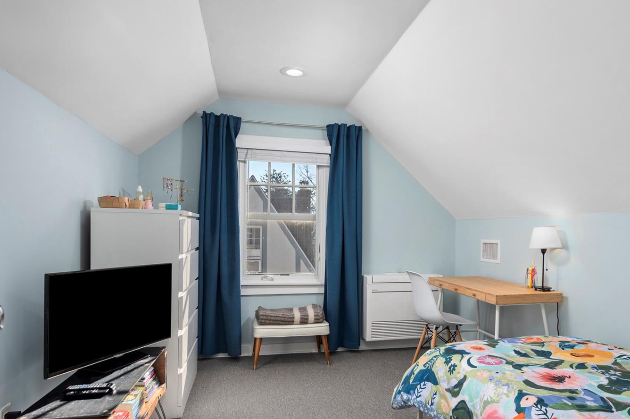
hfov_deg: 74.0
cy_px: 230
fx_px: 416
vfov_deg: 53.4
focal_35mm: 24
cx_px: 354
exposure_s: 1/10
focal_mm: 15.5
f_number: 7.1
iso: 320
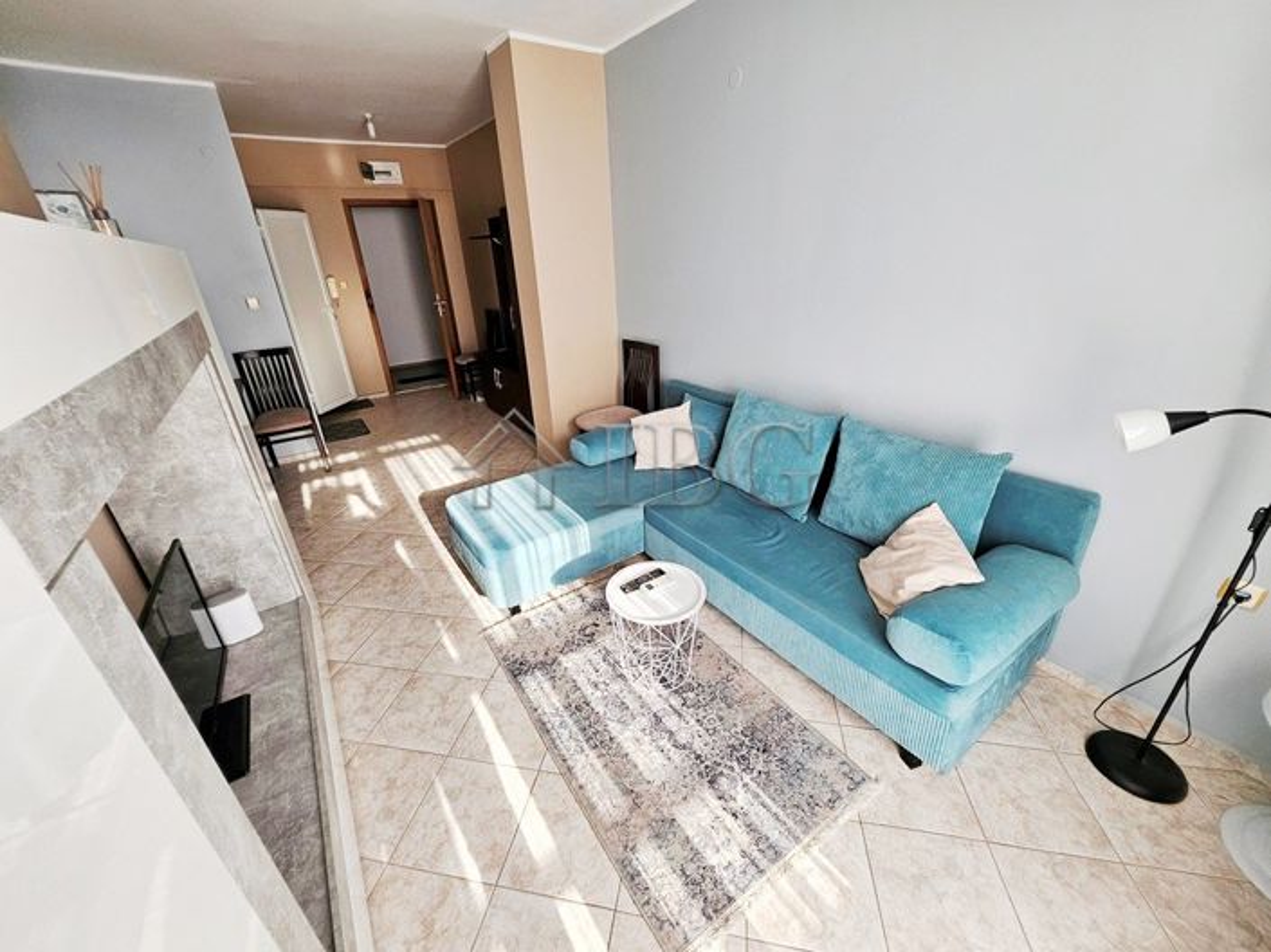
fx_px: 477
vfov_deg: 89.9
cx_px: 636
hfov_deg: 106.2
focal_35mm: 13
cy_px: 476
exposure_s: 1/100
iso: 50
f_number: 2.2
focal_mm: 1.7
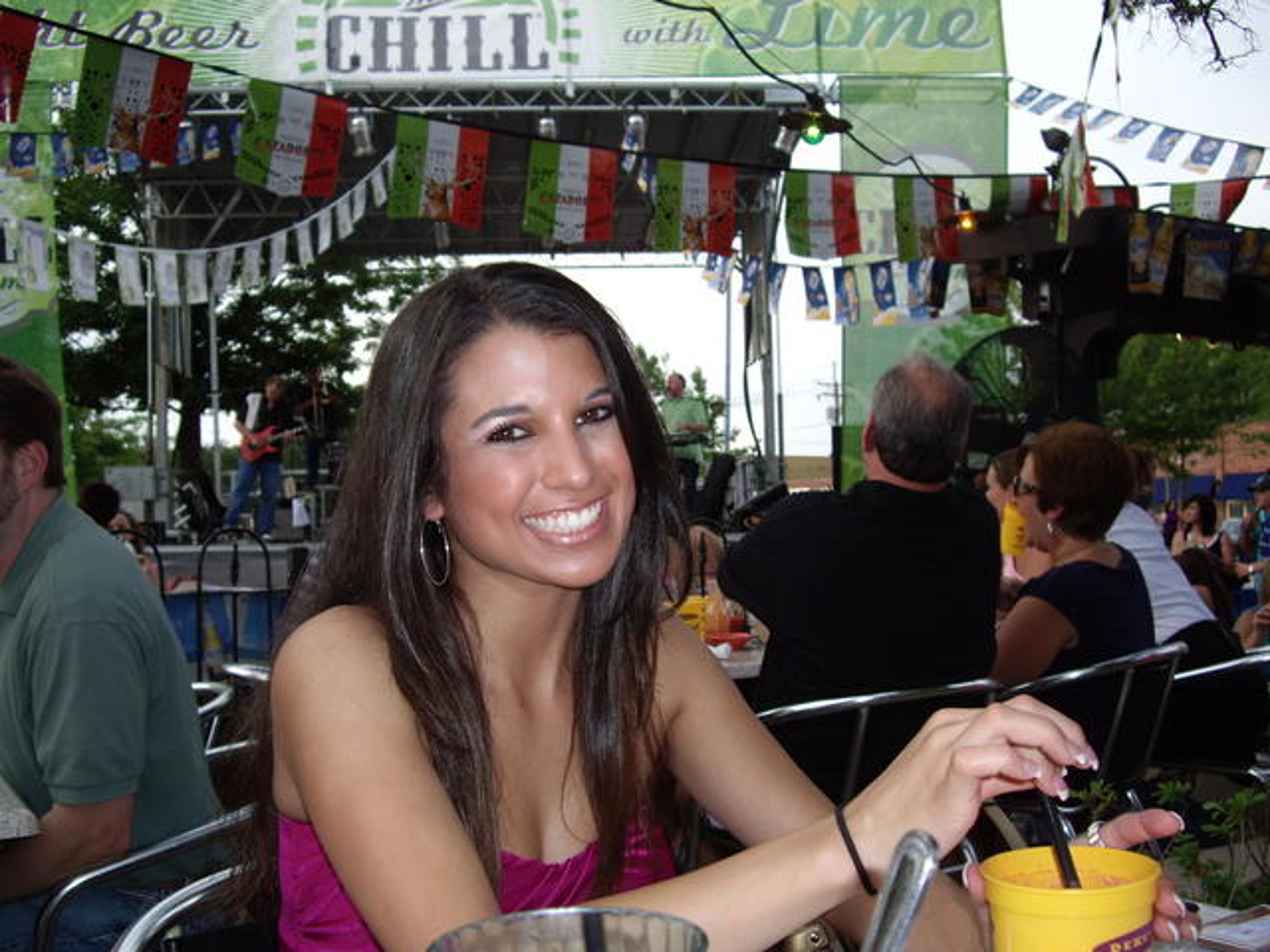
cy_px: 476
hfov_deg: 49.0
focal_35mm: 38
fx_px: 1394
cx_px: 635
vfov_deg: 37.7
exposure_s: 1/160
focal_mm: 7.9
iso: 50
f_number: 2.8
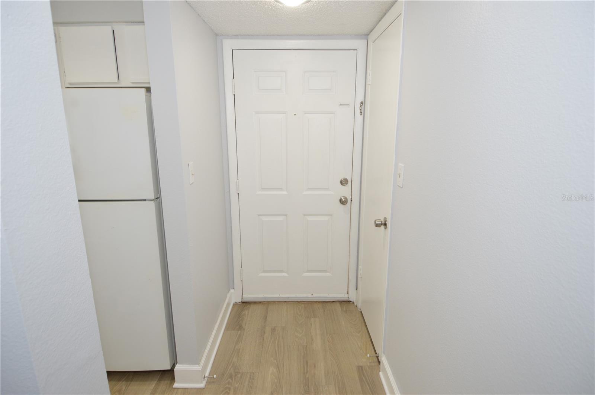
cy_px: 198
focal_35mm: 18
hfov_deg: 90.1
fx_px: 297
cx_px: 298
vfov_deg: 67.3
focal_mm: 12
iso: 400
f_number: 4.5
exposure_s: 1/80
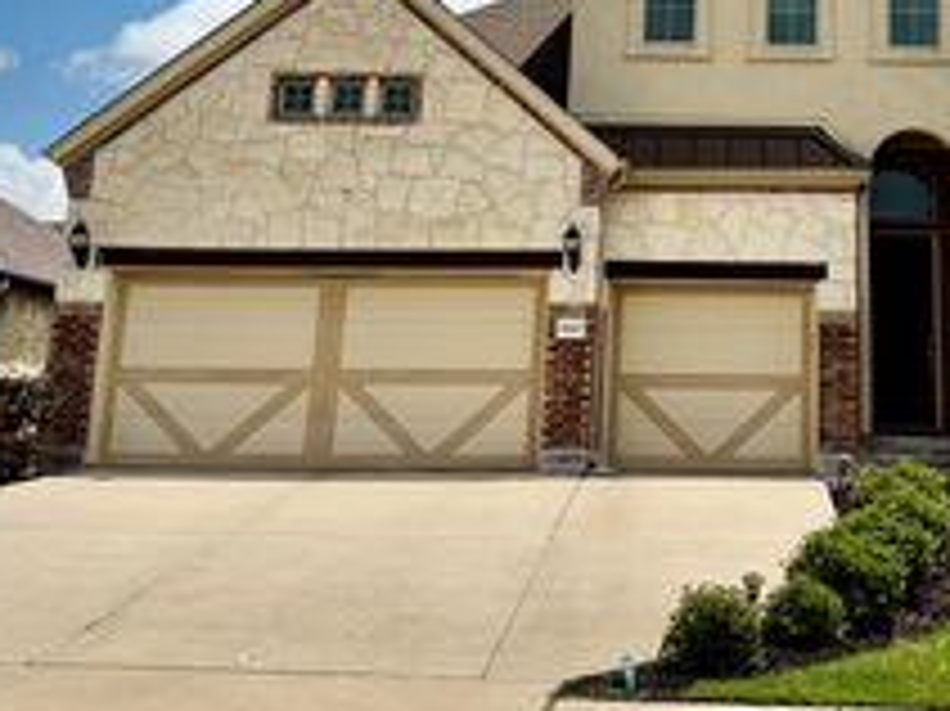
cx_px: 779
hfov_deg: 32.7
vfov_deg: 24.5
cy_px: 11
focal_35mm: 57
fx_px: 1563
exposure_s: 1/11905
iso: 80
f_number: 1.78
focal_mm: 6.76
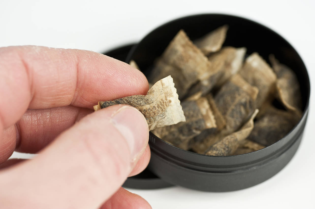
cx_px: 158
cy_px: 104
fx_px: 787
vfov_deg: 15.2
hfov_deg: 22.6
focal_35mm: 90
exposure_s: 1/320
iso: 400
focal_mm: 90
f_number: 9
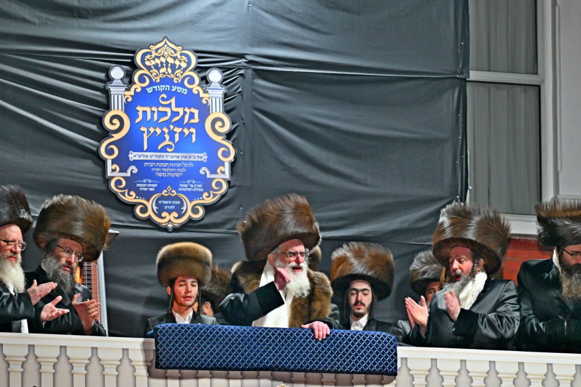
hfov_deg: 11.4
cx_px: 290
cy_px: 194
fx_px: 2904
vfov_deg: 7.6
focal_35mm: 180
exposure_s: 1/125
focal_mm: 120
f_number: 4
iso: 400
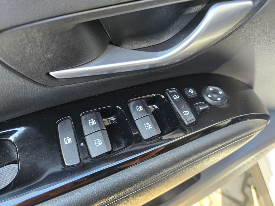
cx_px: 138
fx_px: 183
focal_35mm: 23
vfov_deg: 58.9
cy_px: 103
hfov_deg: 73.9
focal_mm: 6.3
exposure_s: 1/100
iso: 125
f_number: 1.7
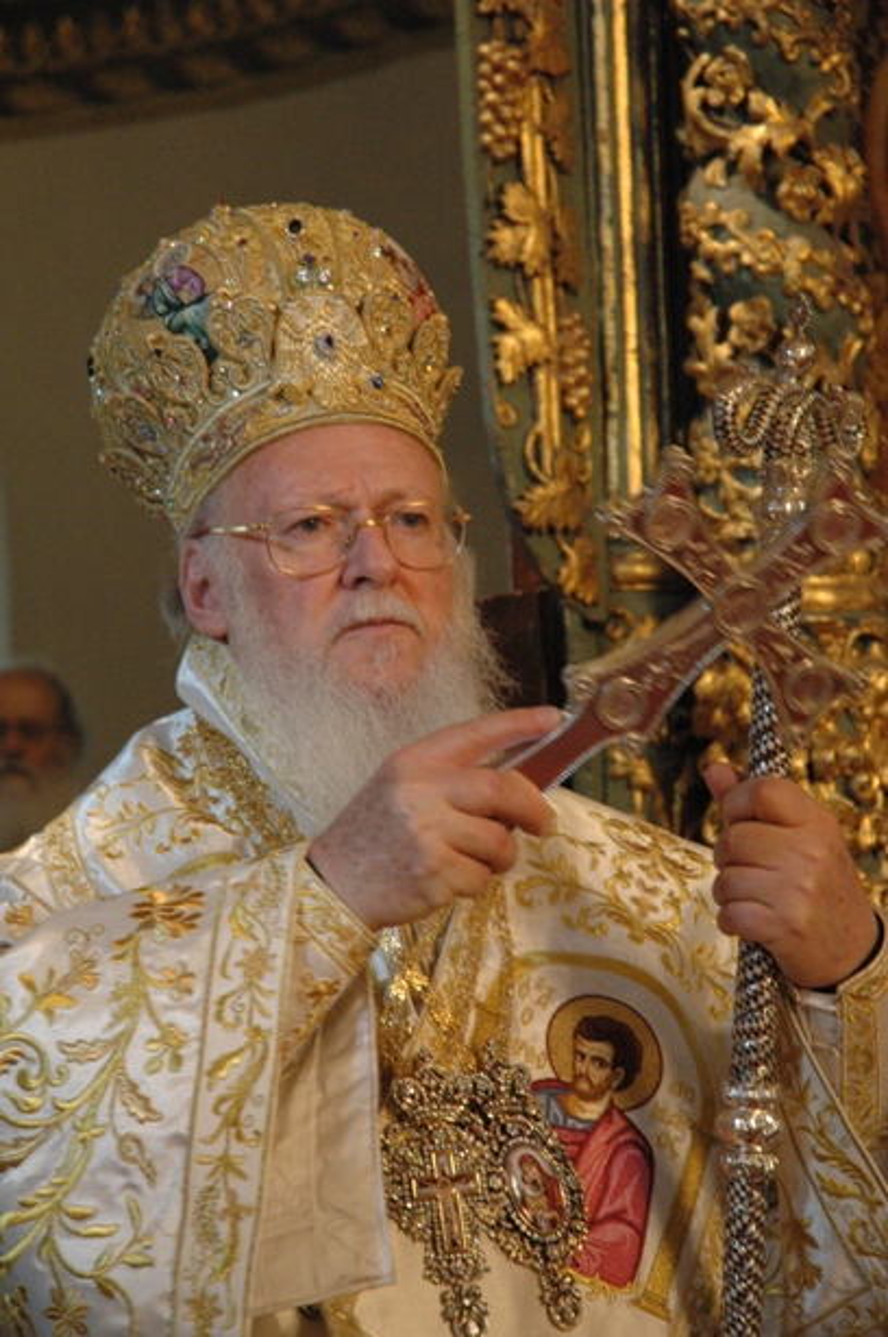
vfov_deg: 19.5
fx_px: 3893
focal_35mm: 105
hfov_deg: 13.0
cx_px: 444
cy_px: 668
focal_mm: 70
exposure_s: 1/30
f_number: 4.5
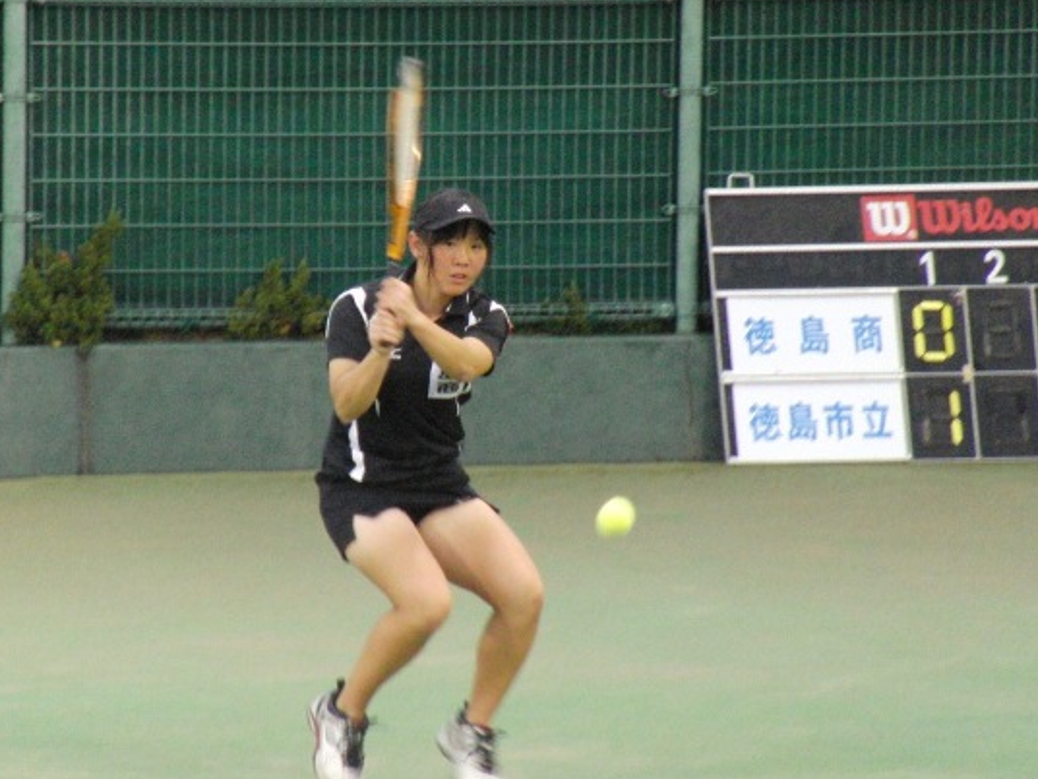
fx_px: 16852
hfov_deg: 3.5
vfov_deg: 2.6
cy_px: 318
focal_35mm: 562
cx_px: 502
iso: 800
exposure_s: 1/80
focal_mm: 83.3
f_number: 4.4
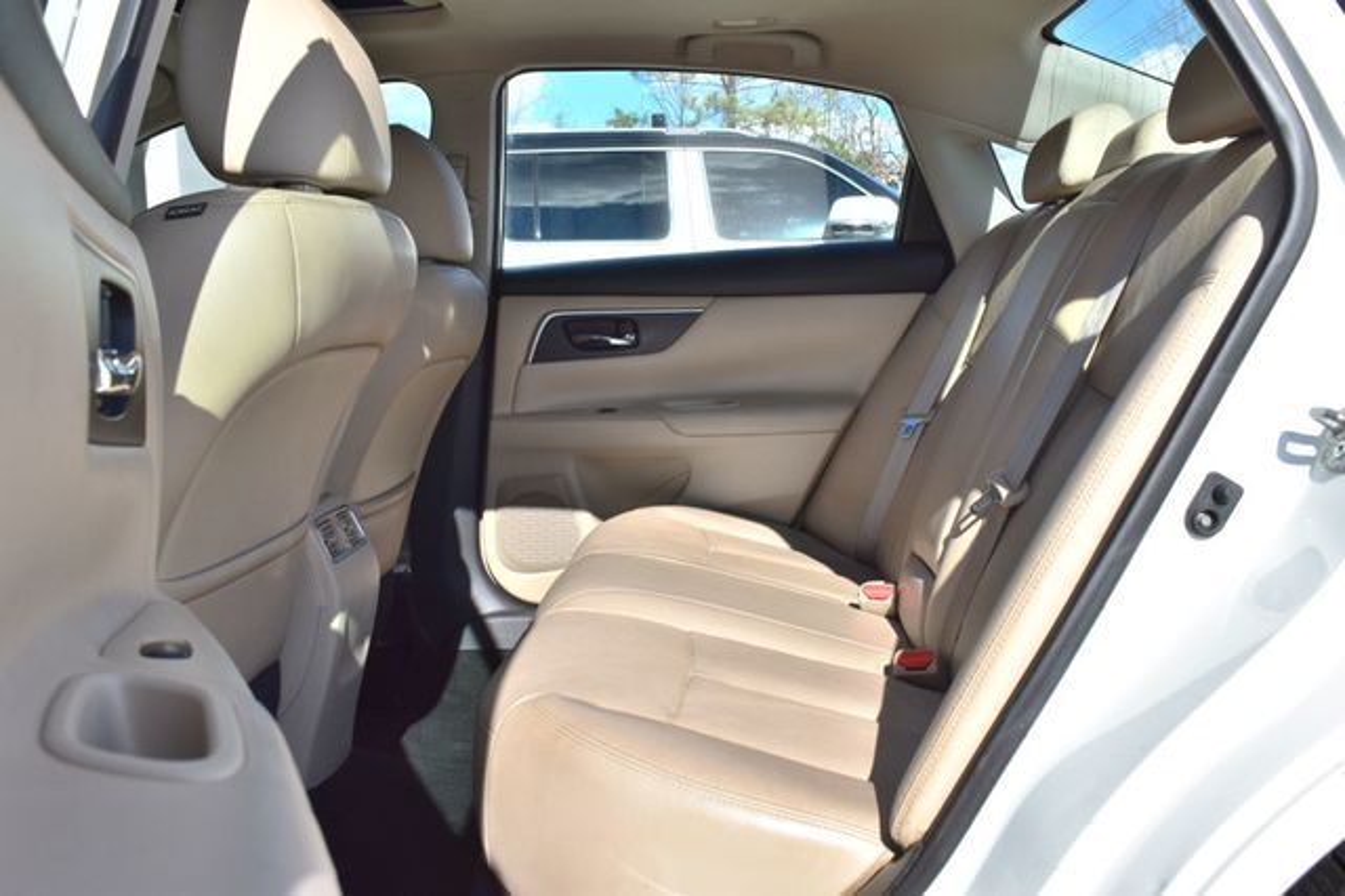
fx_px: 1232
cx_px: 672
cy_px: 448
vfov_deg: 39.9
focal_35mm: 33
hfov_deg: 57.2
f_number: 11
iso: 360
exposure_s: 1/500
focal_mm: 22
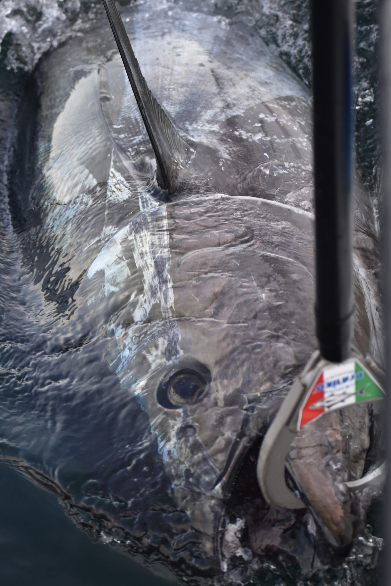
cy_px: 293
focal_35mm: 117
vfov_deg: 17.5
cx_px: 196
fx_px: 1906
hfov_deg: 11.7
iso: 800
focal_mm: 78
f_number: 4.5
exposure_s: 1/500
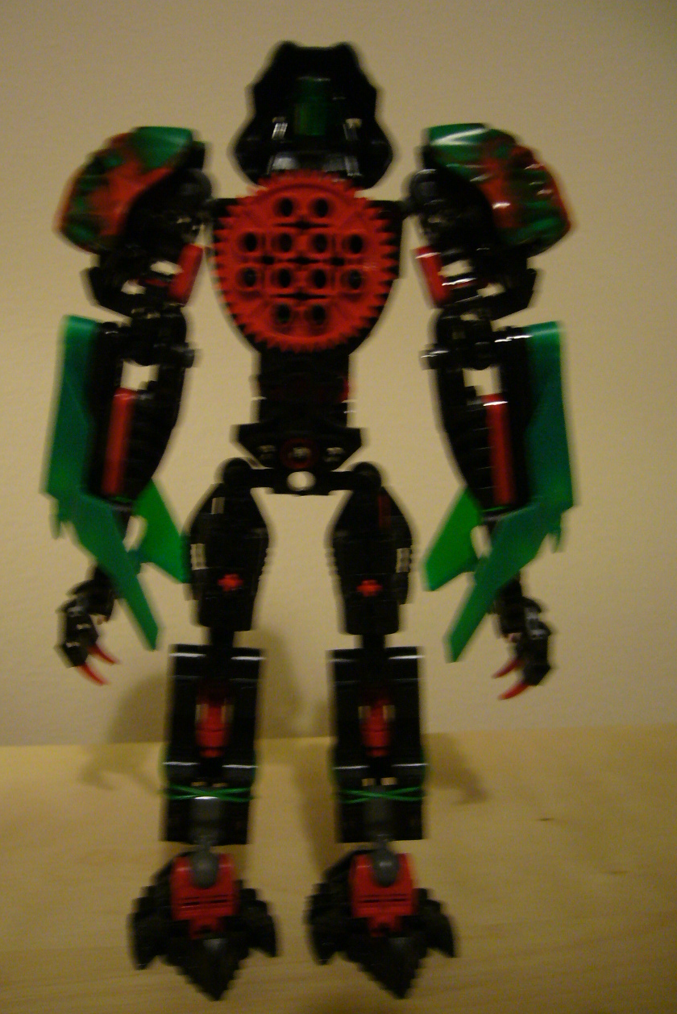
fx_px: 1043
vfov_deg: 51.9
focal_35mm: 37
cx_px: 302
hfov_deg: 35.9
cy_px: 503
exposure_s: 1/6
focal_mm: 5.8
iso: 200
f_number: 2.8
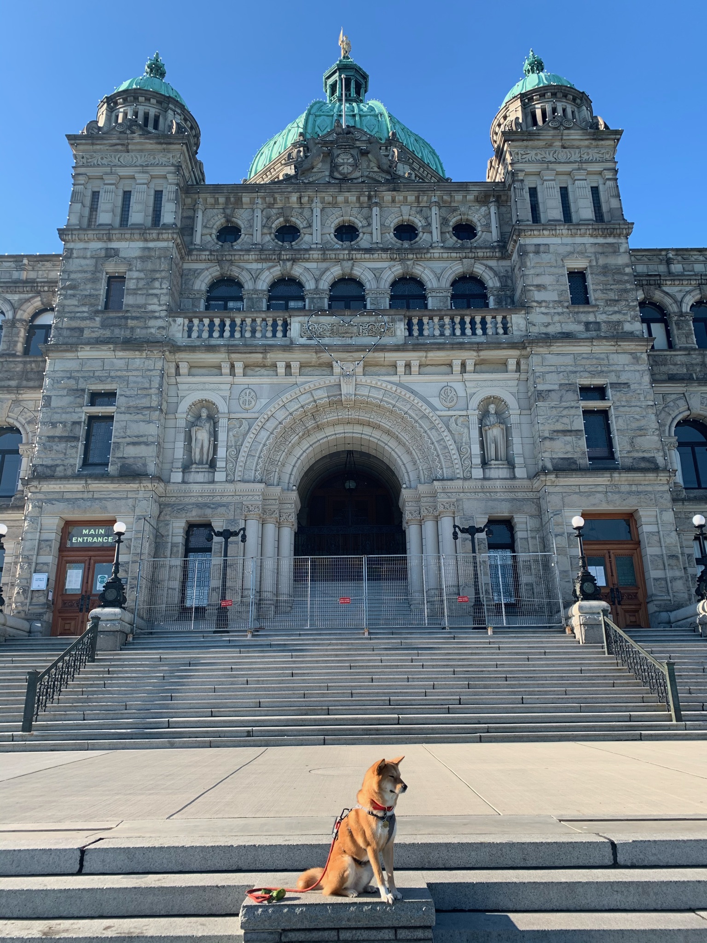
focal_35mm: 26
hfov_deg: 53.0
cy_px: 472
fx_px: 708
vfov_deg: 67.3
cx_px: 354
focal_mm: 4.25
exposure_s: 1/822
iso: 25
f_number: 1.8
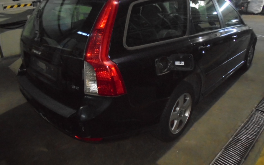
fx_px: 201
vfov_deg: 44.3
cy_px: 67
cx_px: 130
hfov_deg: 66.5
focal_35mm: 28
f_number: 3.5
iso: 800
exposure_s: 1/30
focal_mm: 4.6
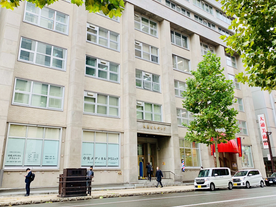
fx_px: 263
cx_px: 142
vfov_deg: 42.7
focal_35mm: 33
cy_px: 83
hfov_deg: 55.3
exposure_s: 1/122
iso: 25
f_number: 1.8
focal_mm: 4.25
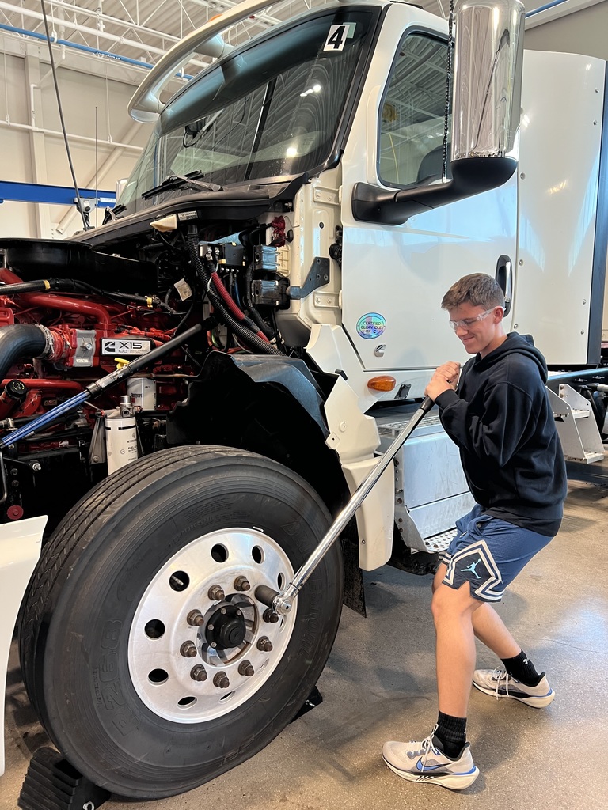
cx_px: 304
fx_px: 609
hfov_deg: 53.1
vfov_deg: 67.3
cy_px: 405
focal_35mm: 26
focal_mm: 5.7
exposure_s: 1/60
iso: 100
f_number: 1.5
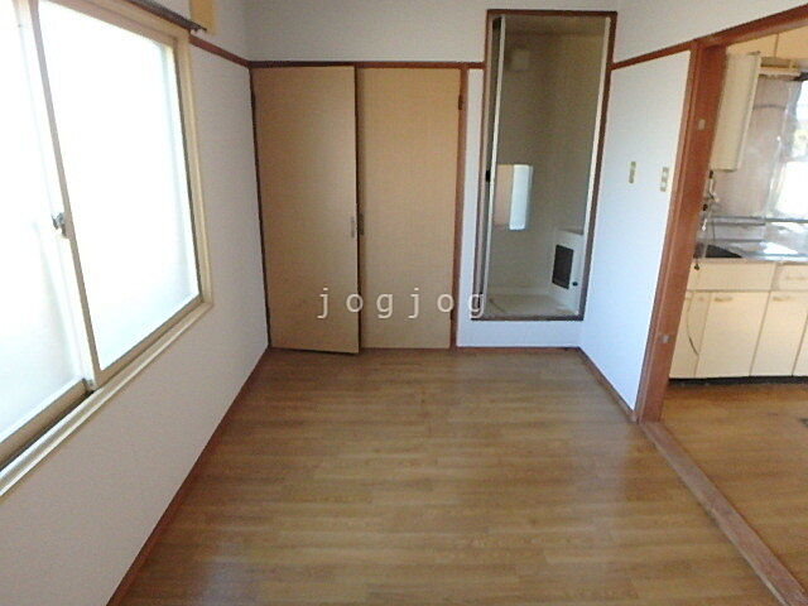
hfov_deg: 79.0
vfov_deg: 63.4
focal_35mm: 21
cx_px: 404
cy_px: 303
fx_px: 490
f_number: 3.5
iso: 800
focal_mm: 3.7
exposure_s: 1/125
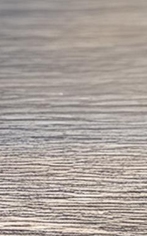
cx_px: -303
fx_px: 1032
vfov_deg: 12.6
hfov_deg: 7.2
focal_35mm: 161
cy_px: -67
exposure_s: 1/20
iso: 2500
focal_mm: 39
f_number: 22
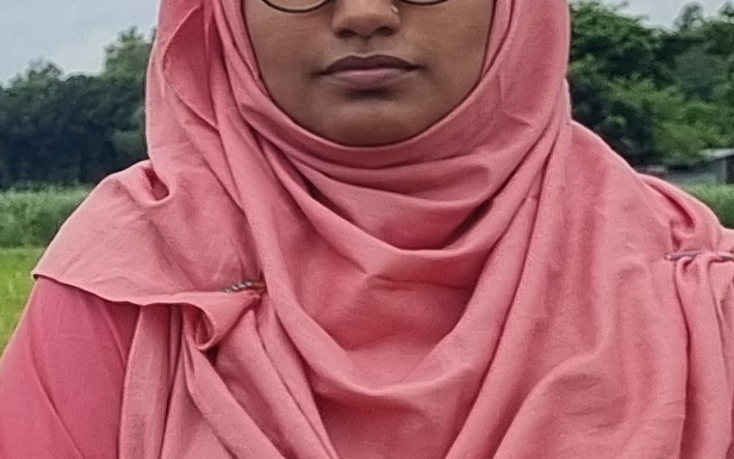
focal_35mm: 179
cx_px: -1279
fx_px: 3581
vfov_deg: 7.3
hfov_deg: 9.7
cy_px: 33
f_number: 1.8
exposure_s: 1/2104
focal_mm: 5.4
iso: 50
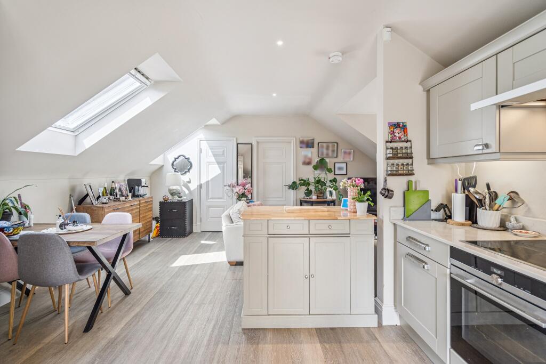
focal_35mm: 16
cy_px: 182
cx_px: 273
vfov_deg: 73.8
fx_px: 243
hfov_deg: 96.7
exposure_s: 1/60
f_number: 5
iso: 320
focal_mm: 16
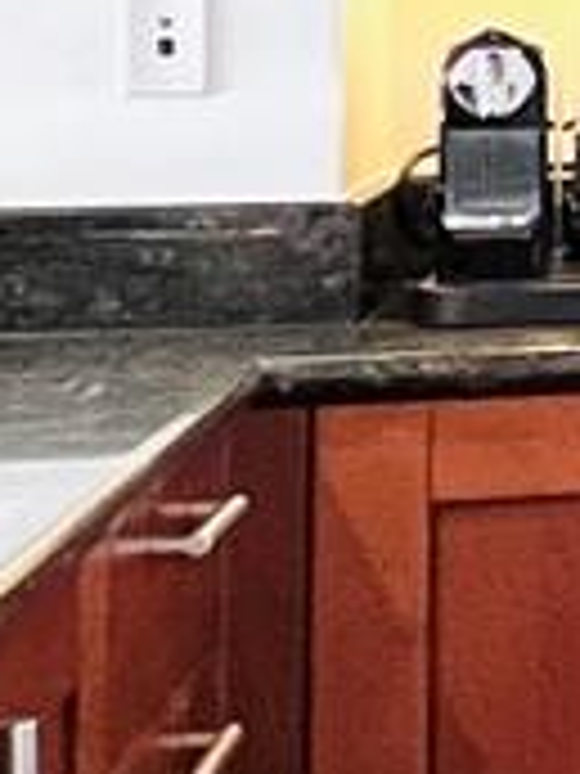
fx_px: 2703
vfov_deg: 15.9
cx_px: 1929
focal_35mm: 121
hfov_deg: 9.0
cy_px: -22
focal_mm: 1.57
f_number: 1.8
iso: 400
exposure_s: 1/60
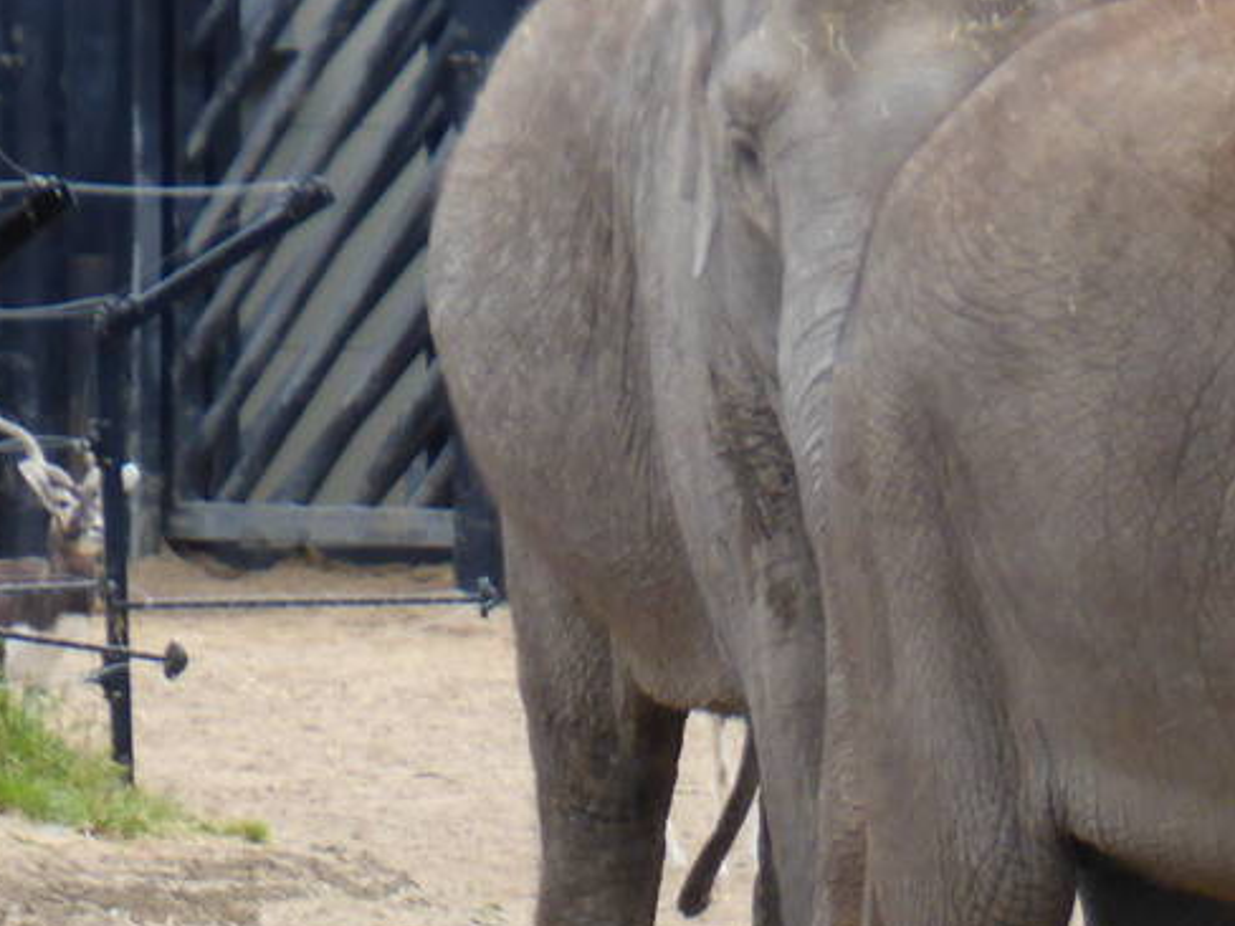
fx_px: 19872
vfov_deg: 2.7
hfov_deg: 3.5
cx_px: 1804
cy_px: 1285
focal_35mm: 557
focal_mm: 27.6
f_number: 5.4
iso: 100
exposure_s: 1/160
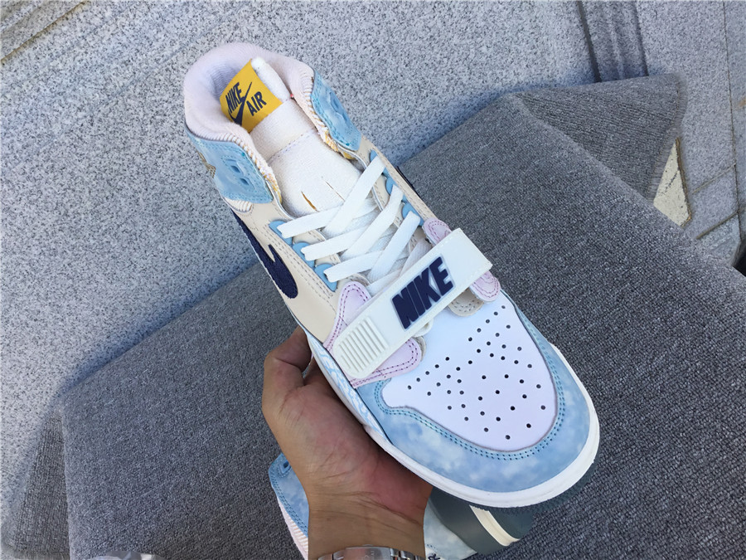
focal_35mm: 31
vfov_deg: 45.4
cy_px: 280
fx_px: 668
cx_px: 373
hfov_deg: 58.4
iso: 25
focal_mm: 3.3
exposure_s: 1/207
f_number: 2.4
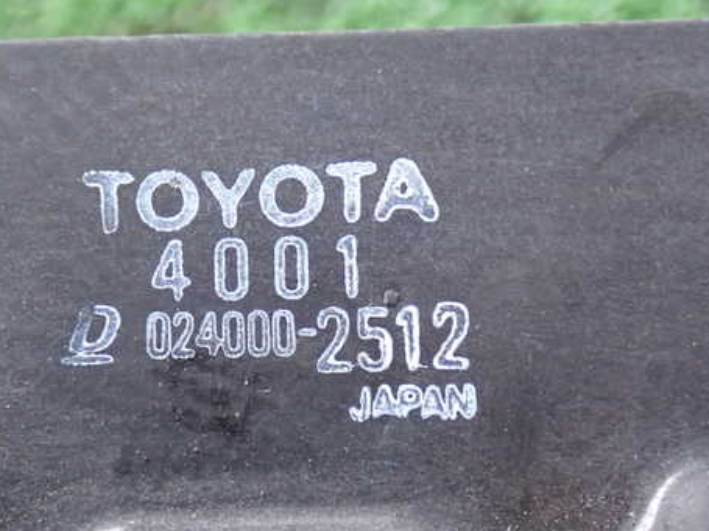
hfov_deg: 29.2
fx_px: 1351
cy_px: 287
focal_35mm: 66
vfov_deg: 22.2
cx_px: 252
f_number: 3.2
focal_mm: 9.01
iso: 800
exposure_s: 1/50
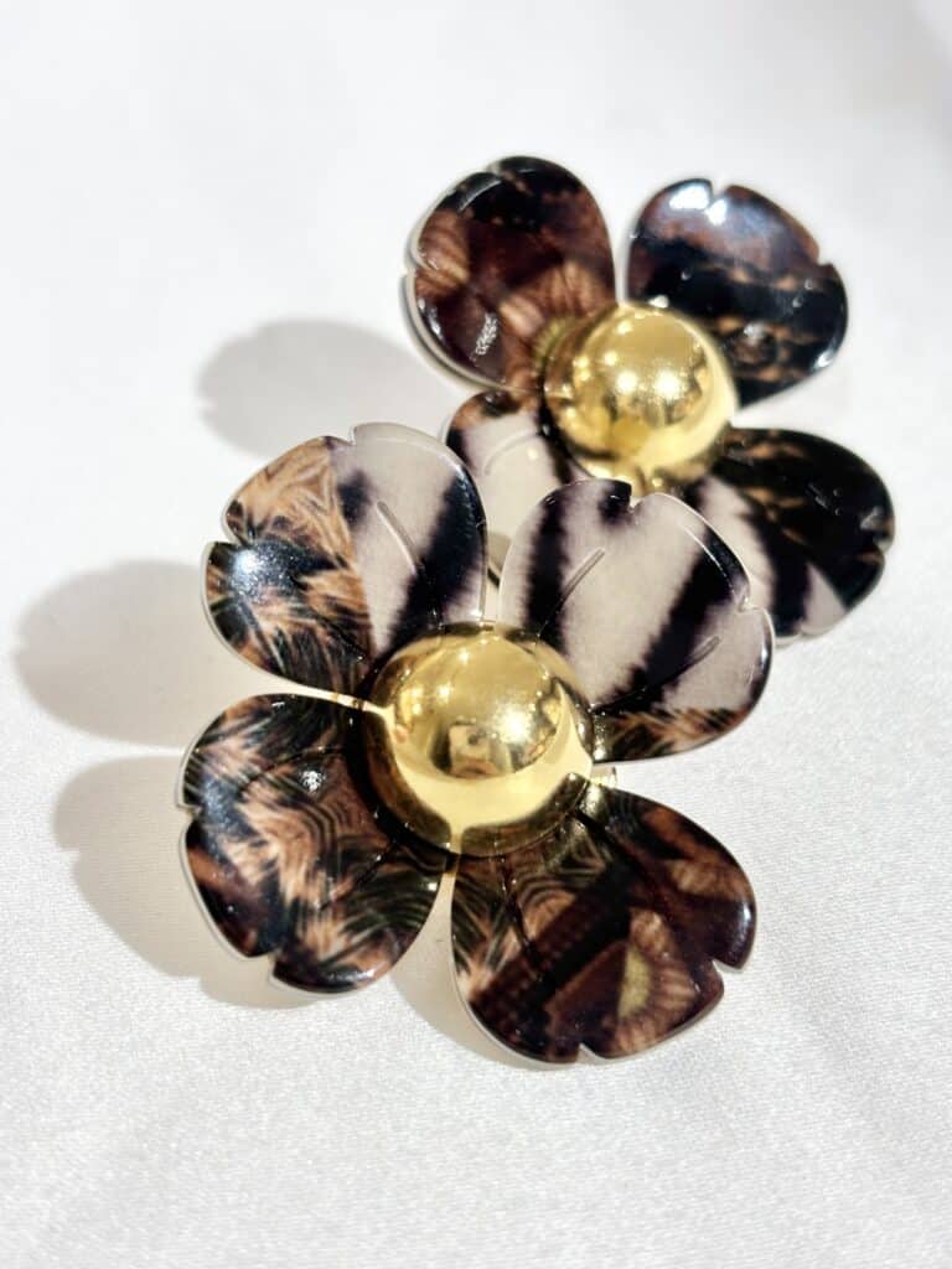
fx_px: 1907
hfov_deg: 28.0
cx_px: 476
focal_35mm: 52
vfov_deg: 36.8
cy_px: 634
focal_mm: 5.96
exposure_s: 1/100
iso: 40
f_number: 1.6
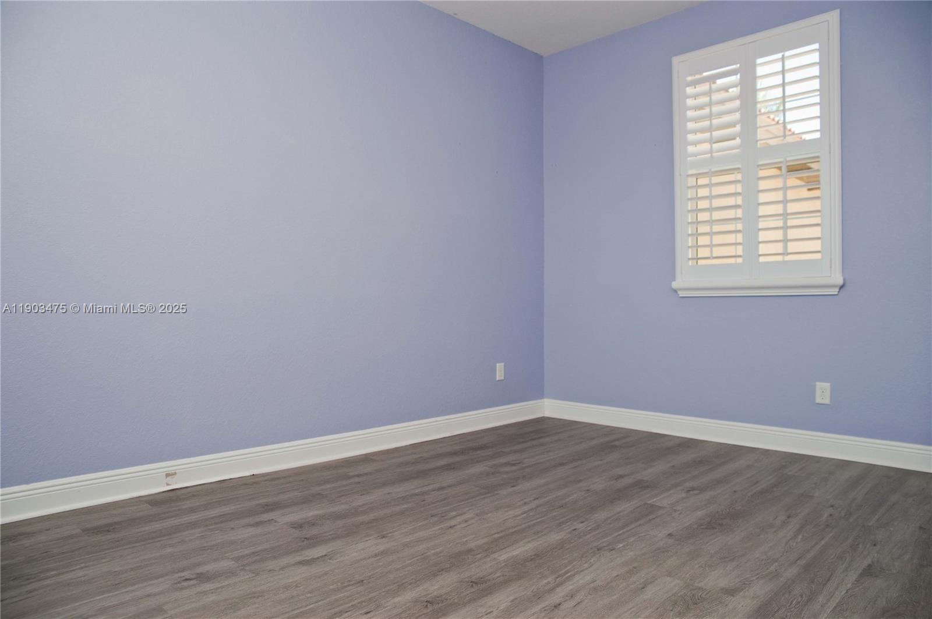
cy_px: 310
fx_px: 621
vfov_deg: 53.0
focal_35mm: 24
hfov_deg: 73.8
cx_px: 466
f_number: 5.6
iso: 400
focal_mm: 24
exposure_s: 1/125
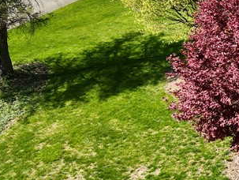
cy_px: -9
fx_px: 560
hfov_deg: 20.7
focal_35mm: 81
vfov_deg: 17.7
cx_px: 355
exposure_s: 1/640
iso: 100
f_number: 2.8
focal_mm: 4.5
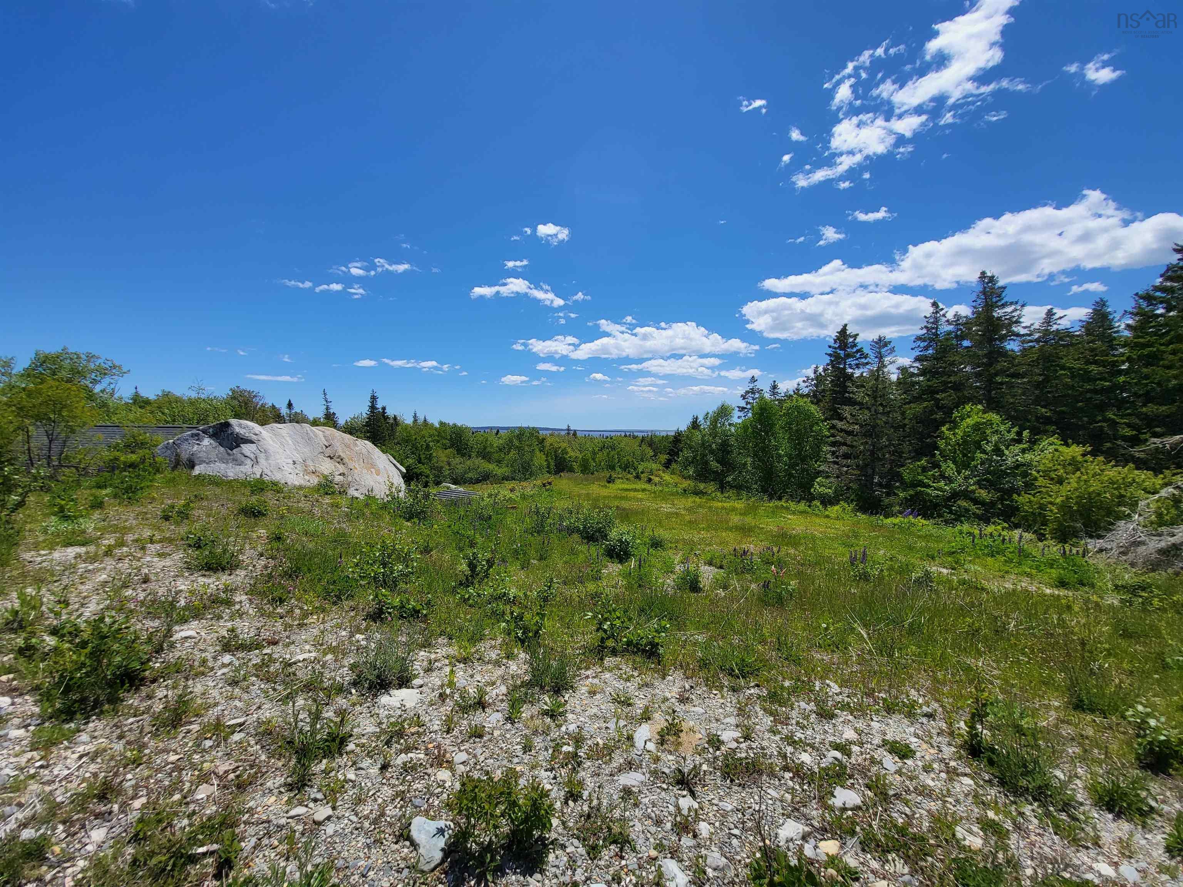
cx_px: 592
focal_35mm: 13
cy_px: 444
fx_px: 444
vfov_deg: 89.9
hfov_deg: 106.2
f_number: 2.2
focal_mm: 1.74
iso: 32
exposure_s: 1/1834
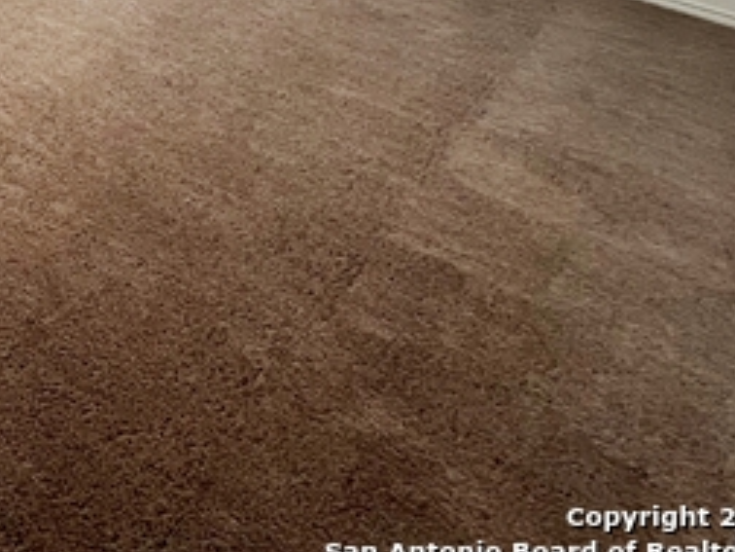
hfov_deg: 40.3
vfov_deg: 33.6
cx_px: -134
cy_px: -131
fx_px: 701
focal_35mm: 33
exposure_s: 1/60
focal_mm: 1.57
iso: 320
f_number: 1.8
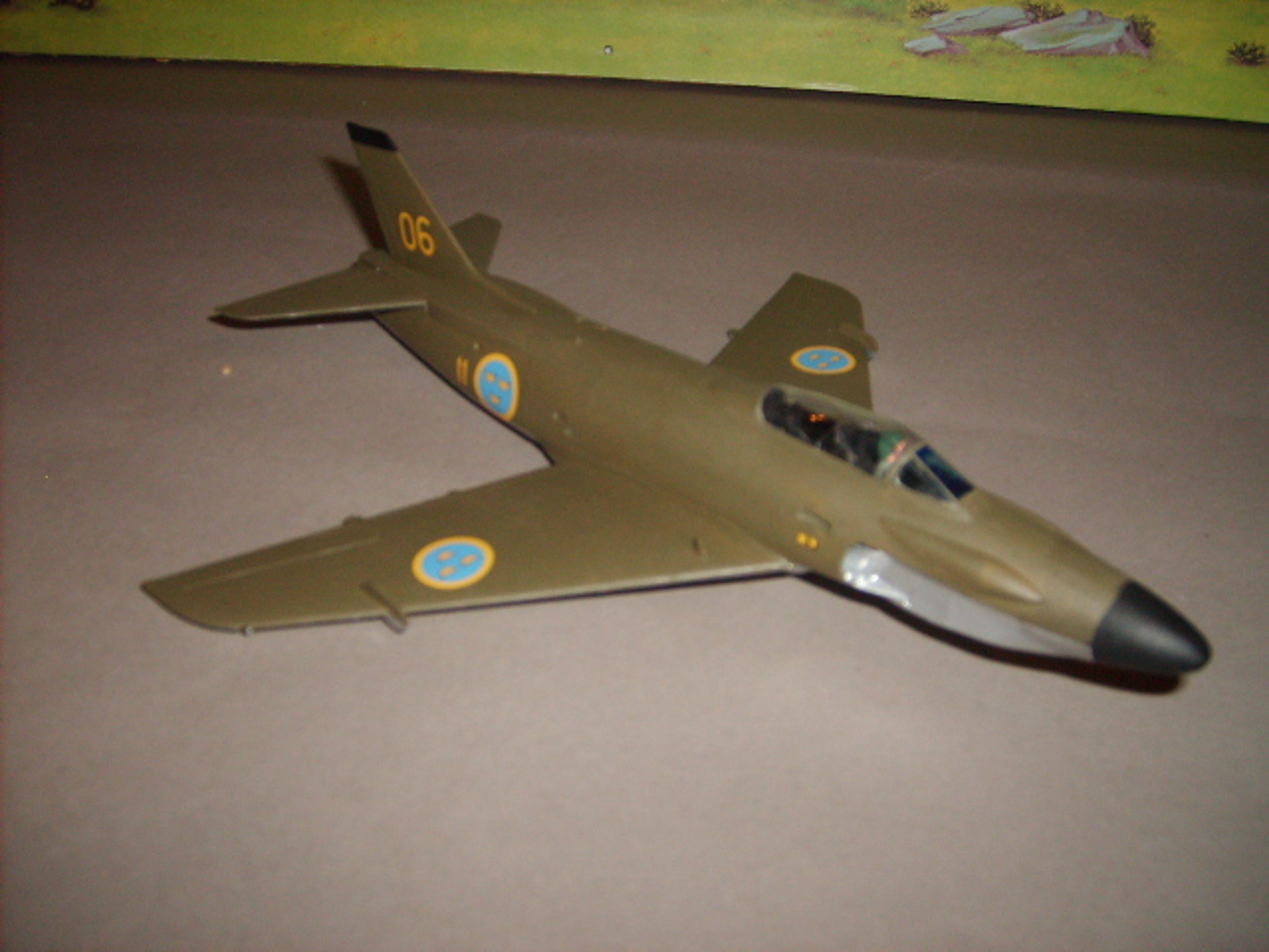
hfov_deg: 52.6
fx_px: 1283
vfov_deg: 40.7
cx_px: 634
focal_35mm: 35
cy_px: 476
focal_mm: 5.8
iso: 100
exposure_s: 1/45
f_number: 2.8
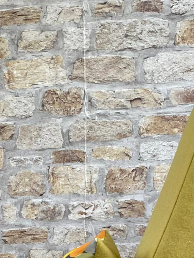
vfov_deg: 20.8
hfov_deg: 17.3
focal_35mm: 84
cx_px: 23
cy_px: 352
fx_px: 628
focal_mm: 4.25
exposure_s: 1/102
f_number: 1.8
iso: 125
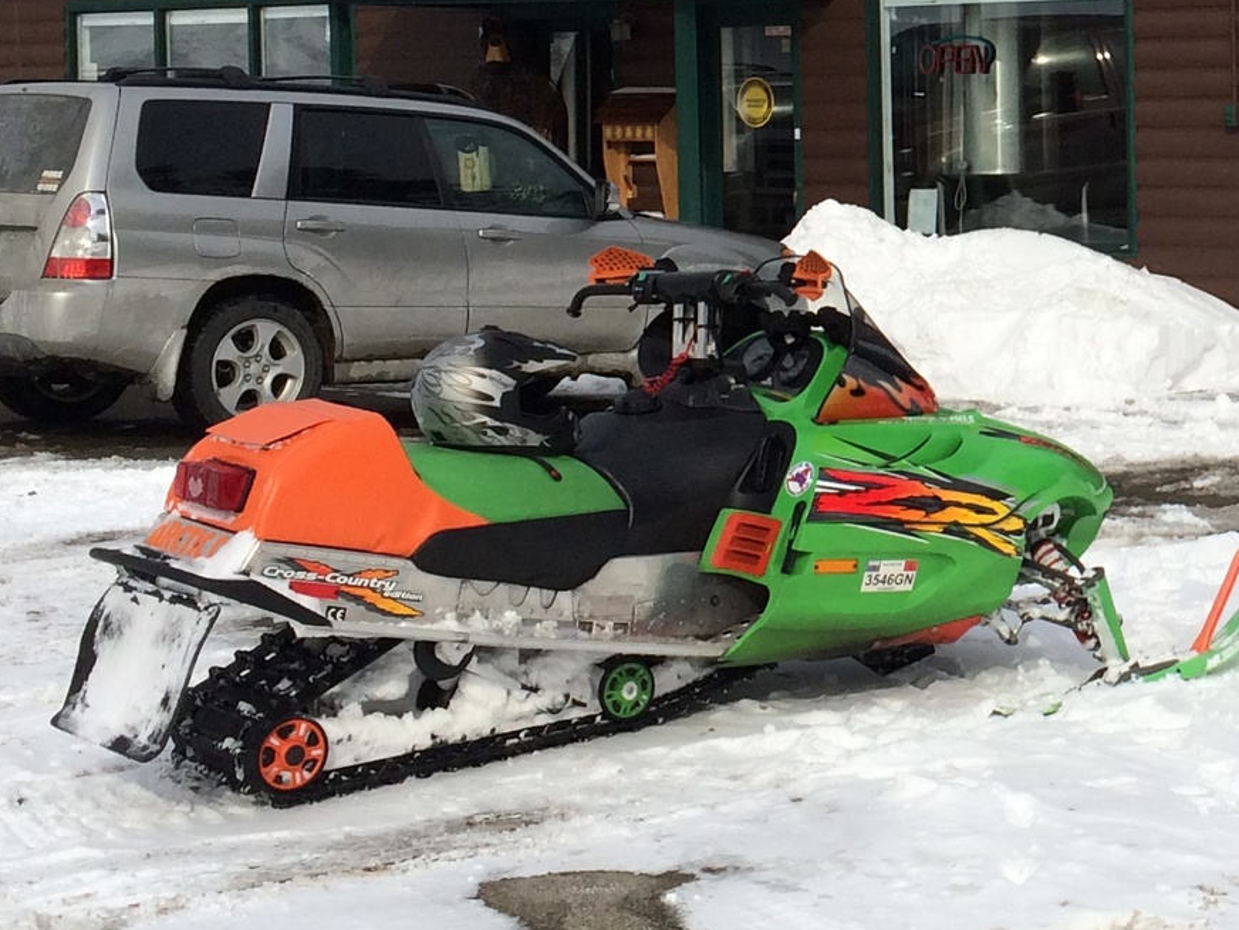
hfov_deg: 21.9
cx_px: 1266
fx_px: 3078
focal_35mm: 86
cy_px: 178
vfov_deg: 17.0
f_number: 2.2
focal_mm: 4.12
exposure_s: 1/3731
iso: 40
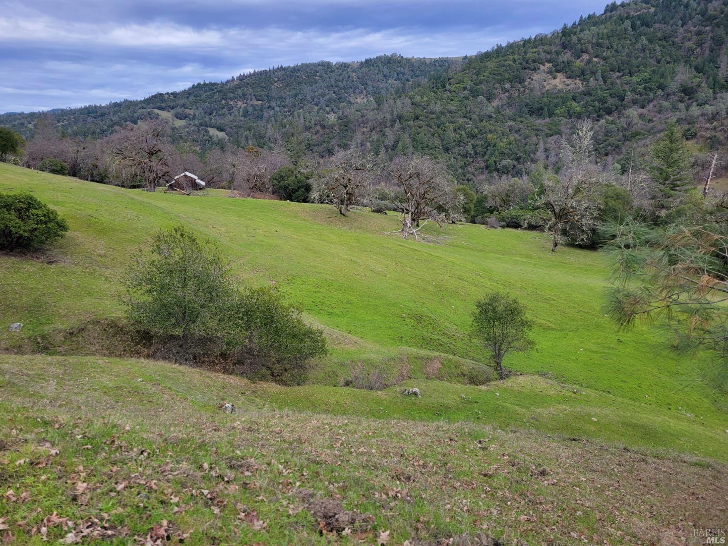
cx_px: 356
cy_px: 267
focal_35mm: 27
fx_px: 568
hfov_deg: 65.3
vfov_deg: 51.4
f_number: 1.8
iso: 40
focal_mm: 5.4
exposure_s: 1/1105
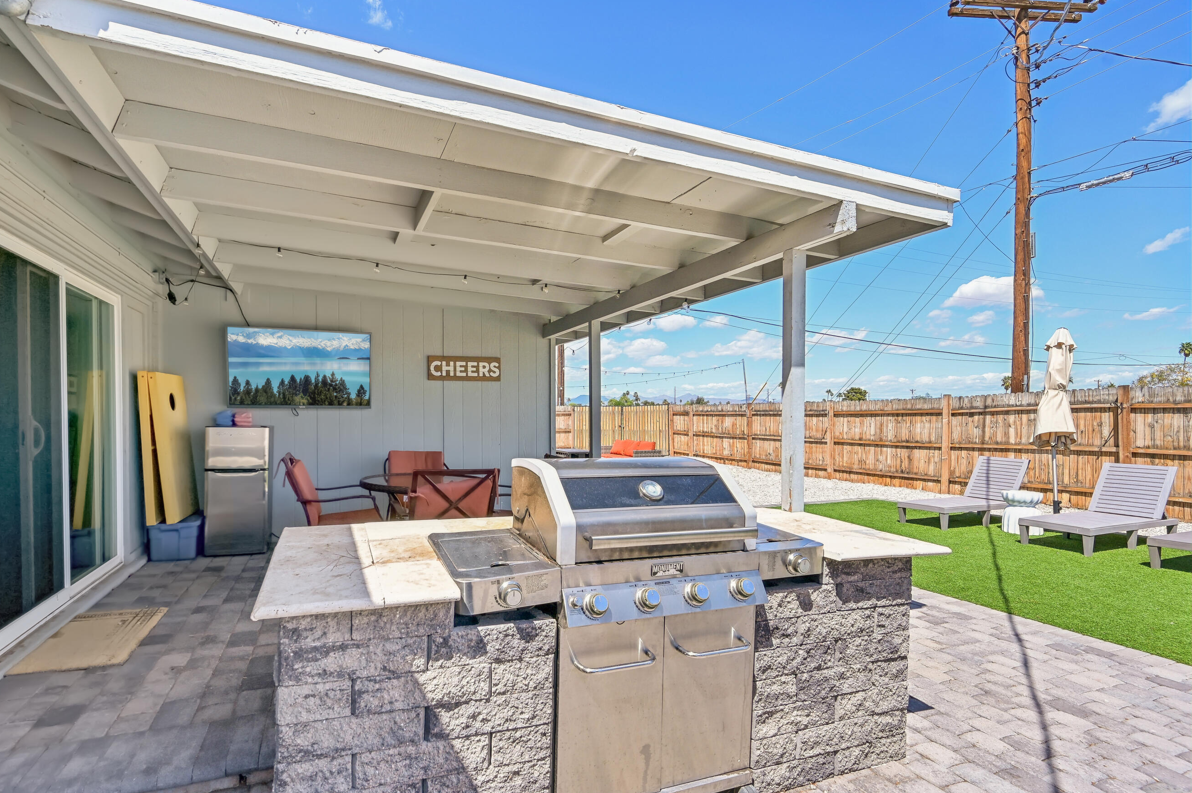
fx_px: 529
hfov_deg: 96.1
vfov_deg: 73.6
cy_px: 422
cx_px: 511
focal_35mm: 16
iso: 125
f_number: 8
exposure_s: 1/250
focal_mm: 14
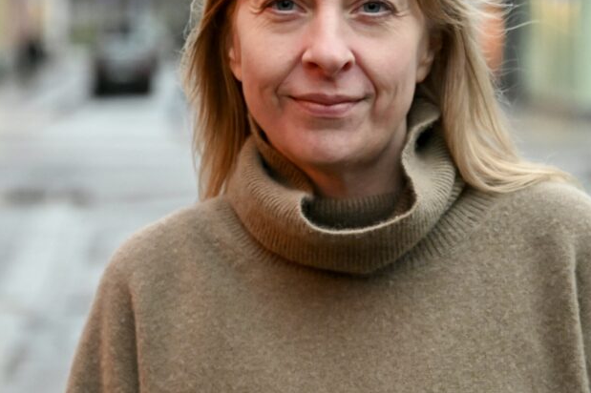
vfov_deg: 6.8
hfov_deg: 10.2
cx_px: 306
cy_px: 93
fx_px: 3314
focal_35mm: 202
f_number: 6.3
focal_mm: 125
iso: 6400
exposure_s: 1/60
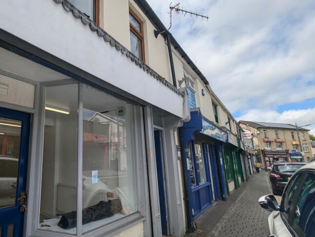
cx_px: 78
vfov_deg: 68.8
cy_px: 123
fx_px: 173
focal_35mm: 19
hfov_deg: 78.2
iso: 38
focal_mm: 2.23
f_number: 1.95
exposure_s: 1/1595
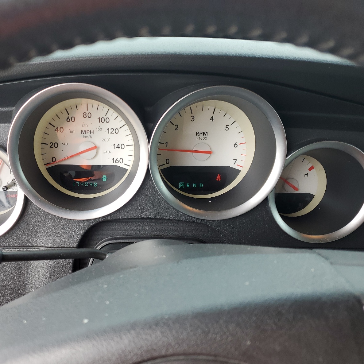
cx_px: 143
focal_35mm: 31
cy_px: 184
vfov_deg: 52.5
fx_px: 369
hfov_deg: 52.1
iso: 50
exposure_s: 1/217
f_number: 1.5
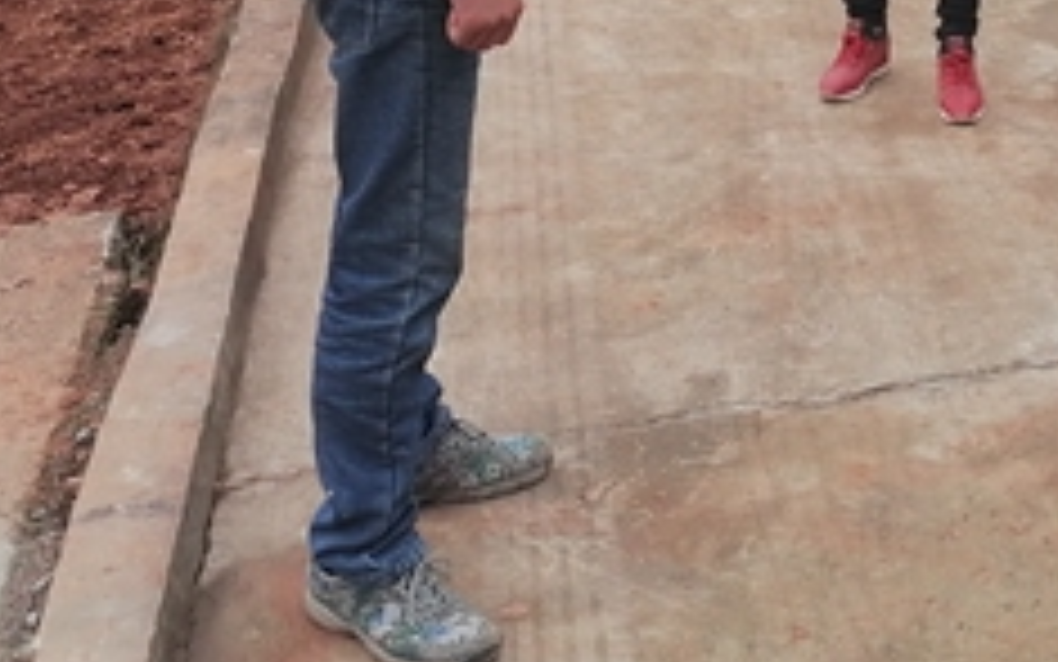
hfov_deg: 25.1
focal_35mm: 78
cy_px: -392
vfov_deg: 15.2
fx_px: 2250
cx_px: 1072
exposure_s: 1/117
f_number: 1.8
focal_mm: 5.3
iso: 50
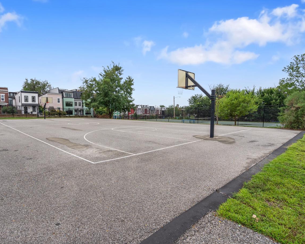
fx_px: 171
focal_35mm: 19
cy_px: 125
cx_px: 123
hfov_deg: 82.4
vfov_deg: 70.8
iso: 500
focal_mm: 16
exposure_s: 1/1000
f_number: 8
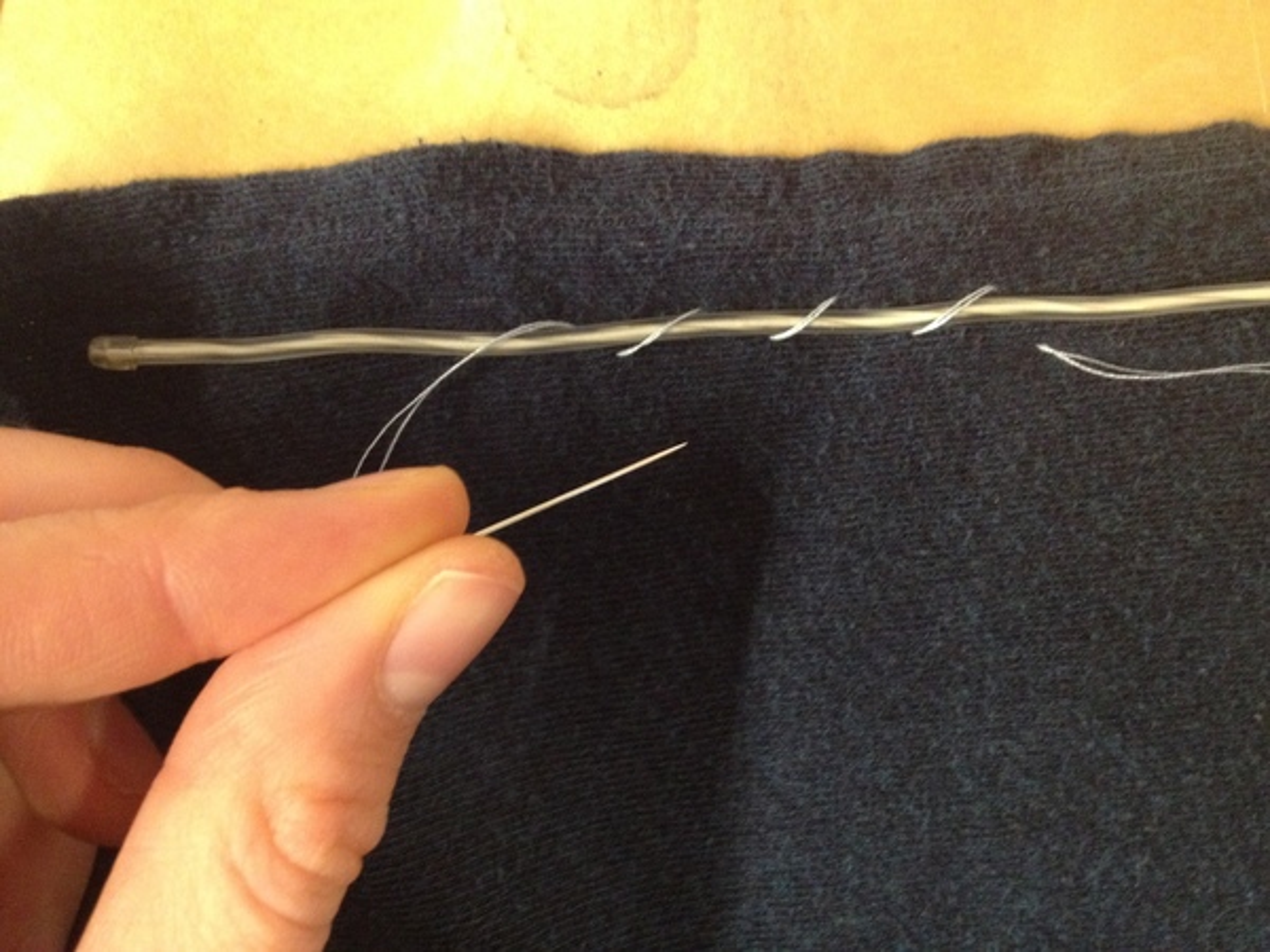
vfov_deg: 40.7
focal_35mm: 35
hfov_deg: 52.6
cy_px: 476
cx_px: 635
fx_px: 1284
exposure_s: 1/17
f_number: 2.4
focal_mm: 4.28
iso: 400
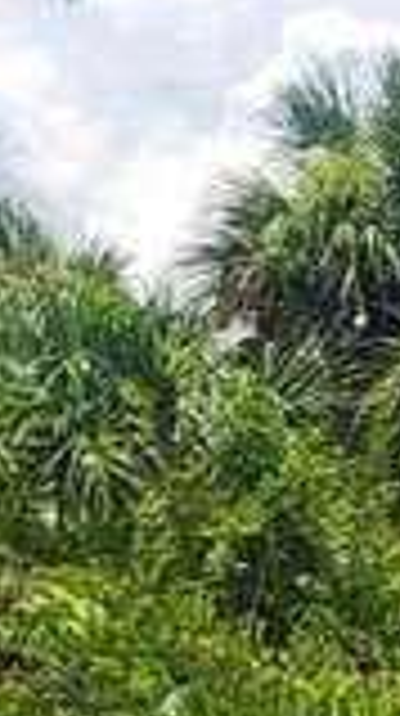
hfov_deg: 6.2
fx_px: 3464
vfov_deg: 11.5
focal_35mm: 183
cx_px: 1146
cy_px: 883
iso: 50
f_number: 2.4
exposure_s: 1/1588
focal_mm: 4.3
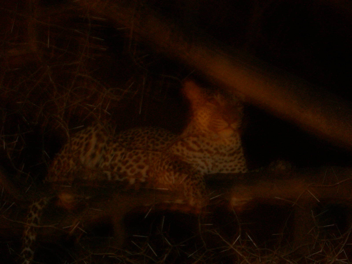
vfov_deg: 13.0
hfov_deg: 17.3
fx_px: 1159
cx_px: 176
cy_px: 132
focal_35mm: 114
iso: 200
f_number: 4.9
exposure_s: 2
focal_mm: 23.4
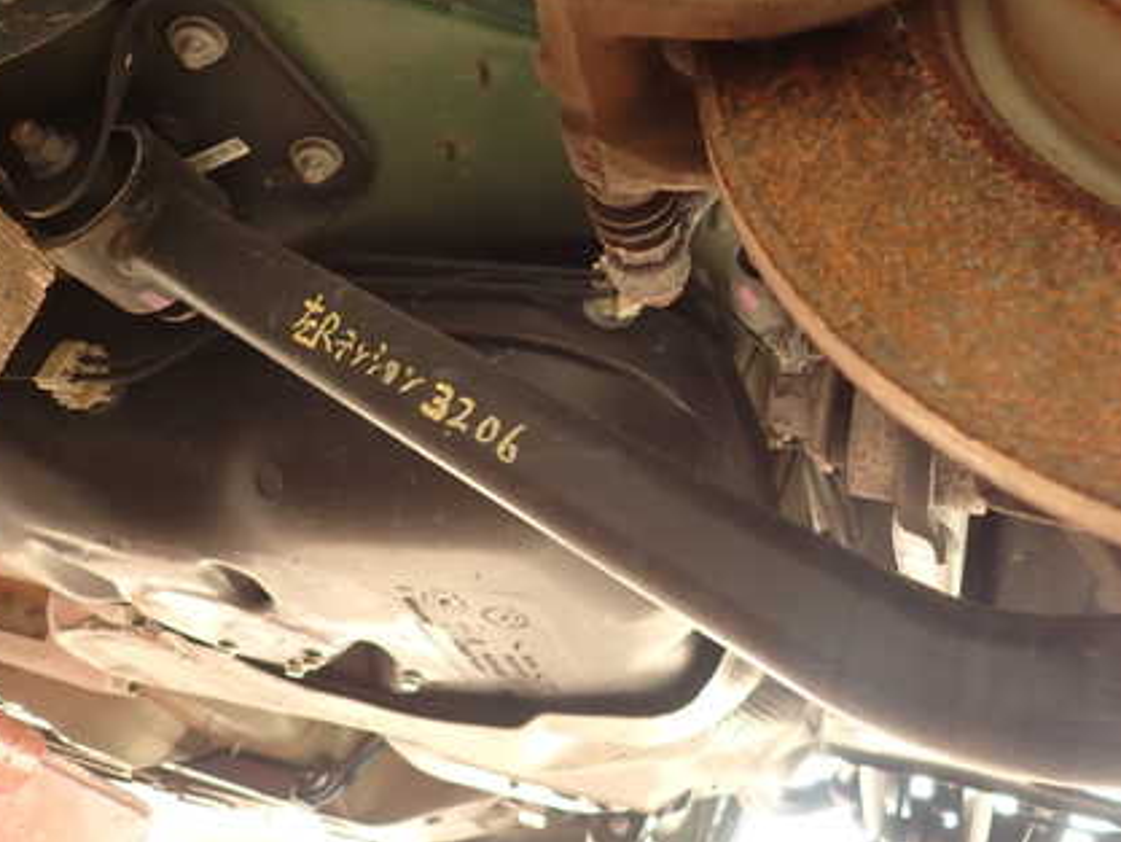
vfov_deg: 39.6
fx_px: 1166
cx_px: 680
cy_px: 379
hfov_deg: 51.0
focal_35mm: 36
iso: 160
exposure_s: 1/60
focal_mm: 4.5
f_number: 2
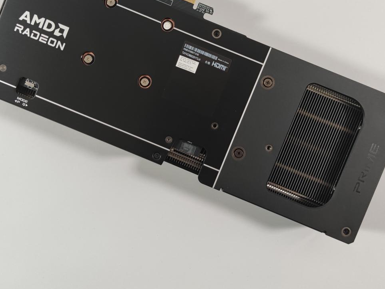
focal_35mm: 39
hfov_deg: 47.8
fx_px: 434
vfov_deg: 36.5
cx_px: 178
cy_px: 100
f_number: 1.85
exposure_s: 1/100
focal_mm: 6.78
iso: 103
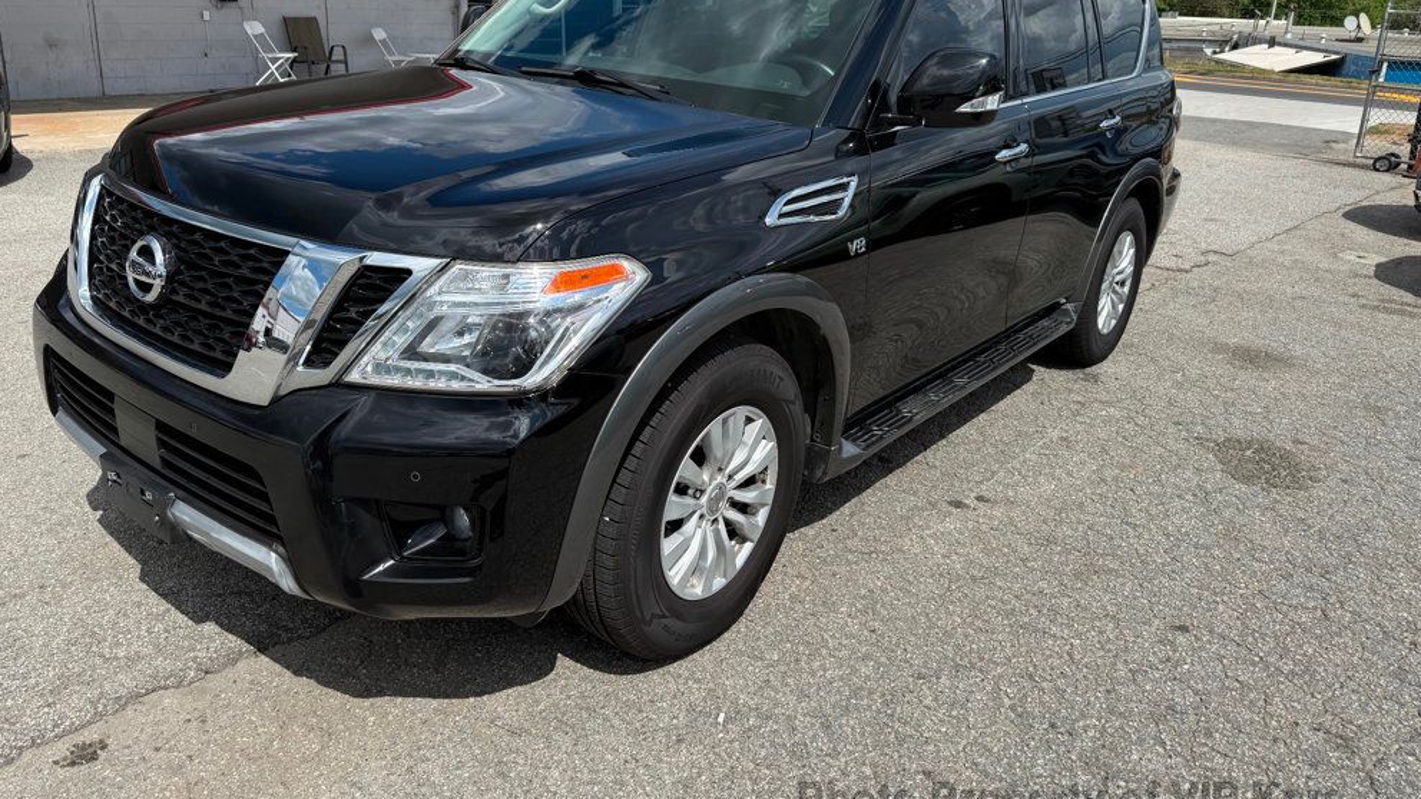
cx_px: 689
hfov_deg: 69.8
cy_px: 299
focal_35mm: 27
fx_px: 1017
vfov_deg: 42.6
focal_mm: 6.76
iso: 80
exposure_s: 1/6173
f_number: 1.78
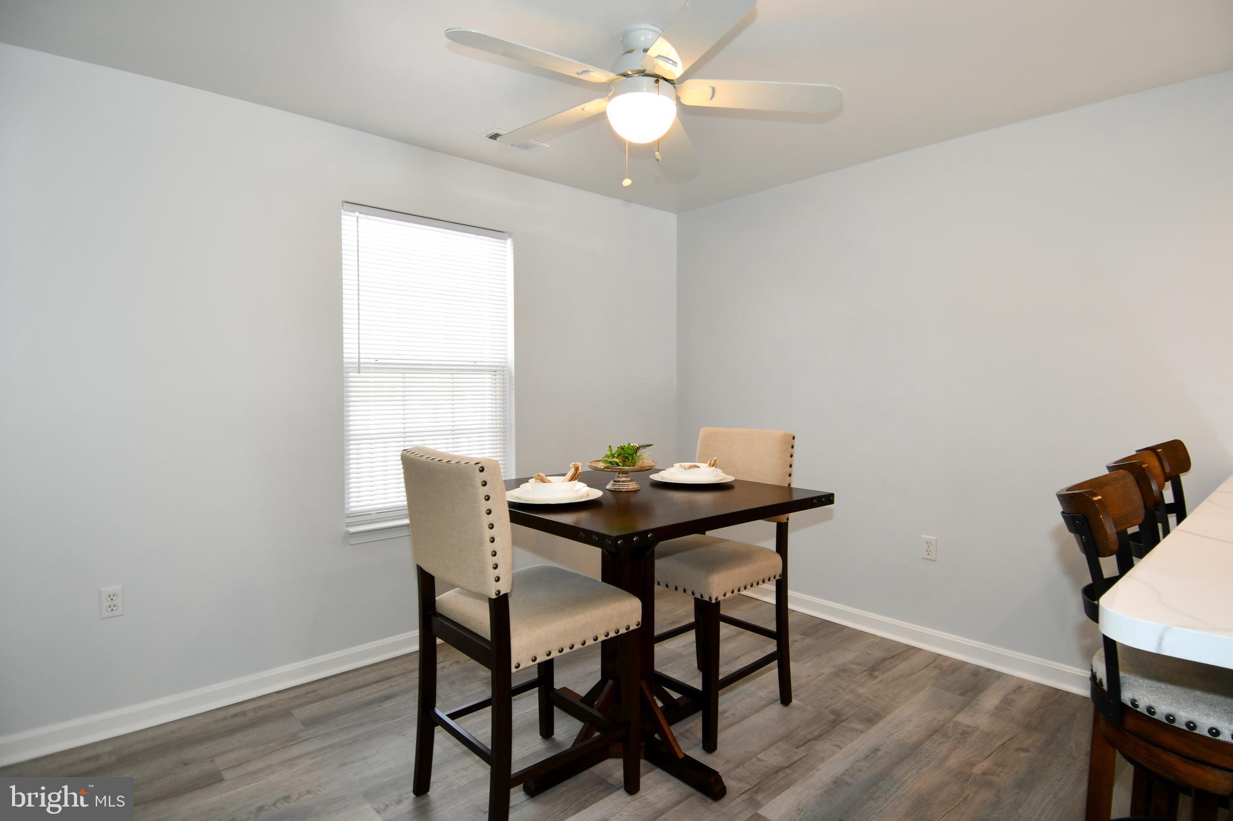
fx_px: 616
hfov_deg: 90.0
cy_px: 410
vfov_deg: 67.4
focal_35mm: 18
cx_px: 616
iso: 200
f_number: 4
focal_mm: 12
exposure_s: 1/60
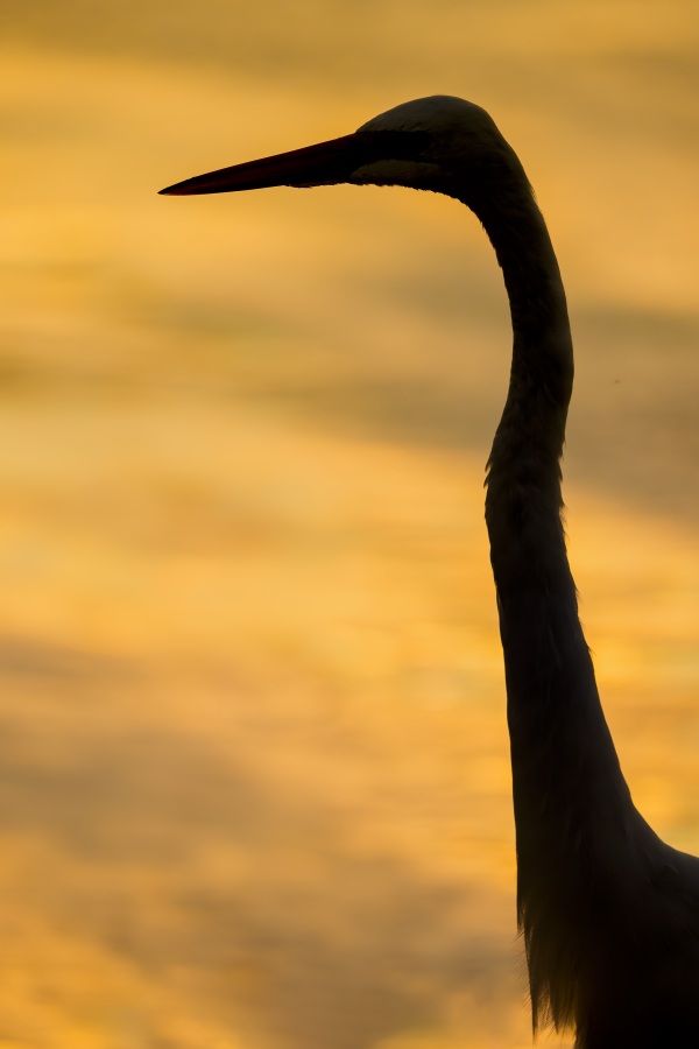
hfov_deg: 2.0
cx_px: 350
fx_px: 20532
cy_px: 524
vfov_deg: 2.9
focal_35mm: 705
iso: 1000
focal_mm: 705
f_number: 8
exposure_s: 1/250
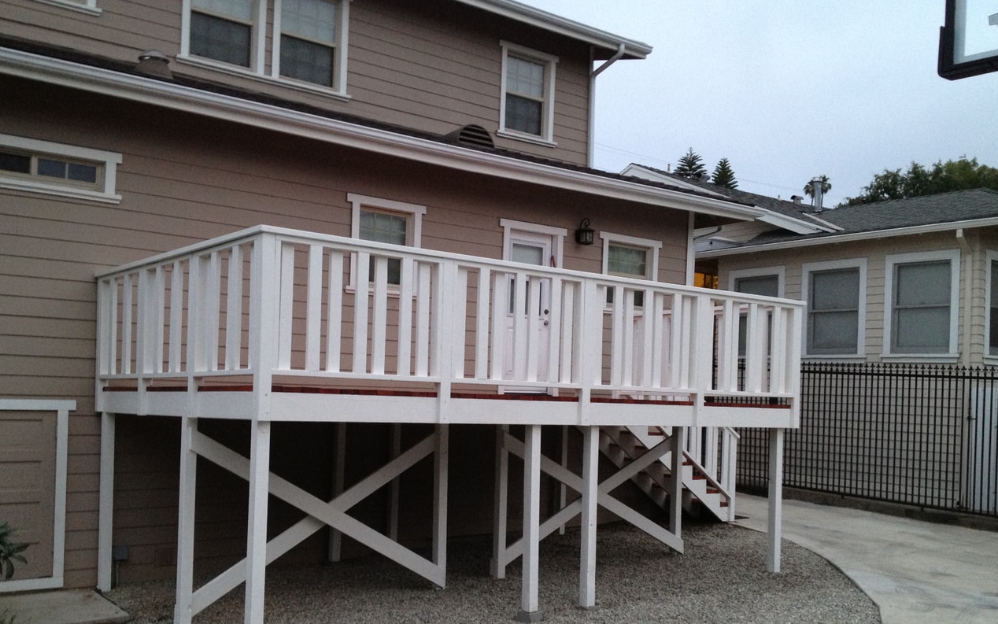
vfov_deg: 32.6
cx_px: 481
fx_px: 1061
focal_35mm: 39
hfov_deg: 50.4
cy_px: 385
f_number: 2.4
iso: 160
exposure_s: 1/20
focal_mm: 4.28
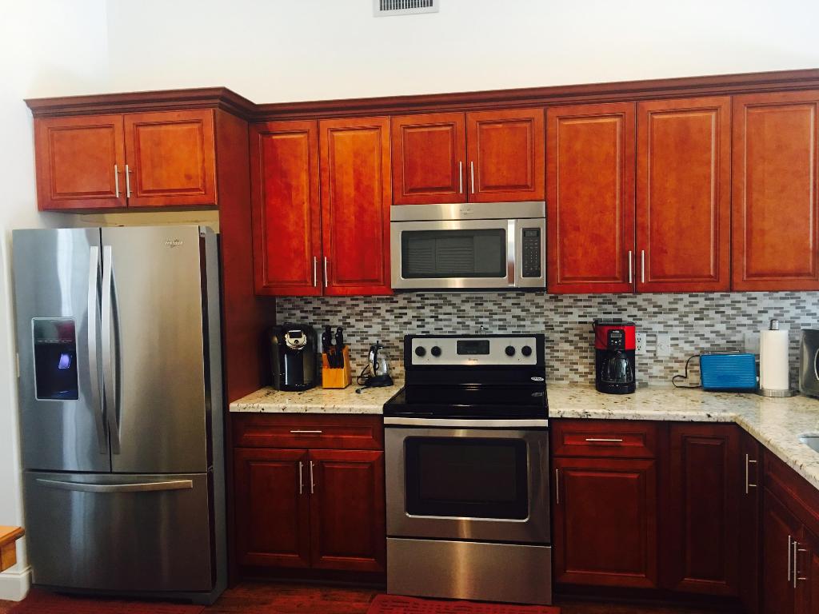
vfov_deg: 48.2
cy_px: 307
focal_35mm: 29
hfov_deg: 61.7
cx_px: 410
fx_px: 686
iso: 64
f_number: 2.2
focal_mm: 4.15
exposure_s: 1/15
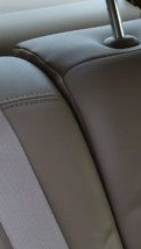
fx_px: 894
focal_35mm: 135
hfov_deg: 7.7
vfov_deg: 15.7
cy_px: 233
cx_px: 436
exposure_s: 1/160
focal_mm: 18
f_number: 9
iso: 400
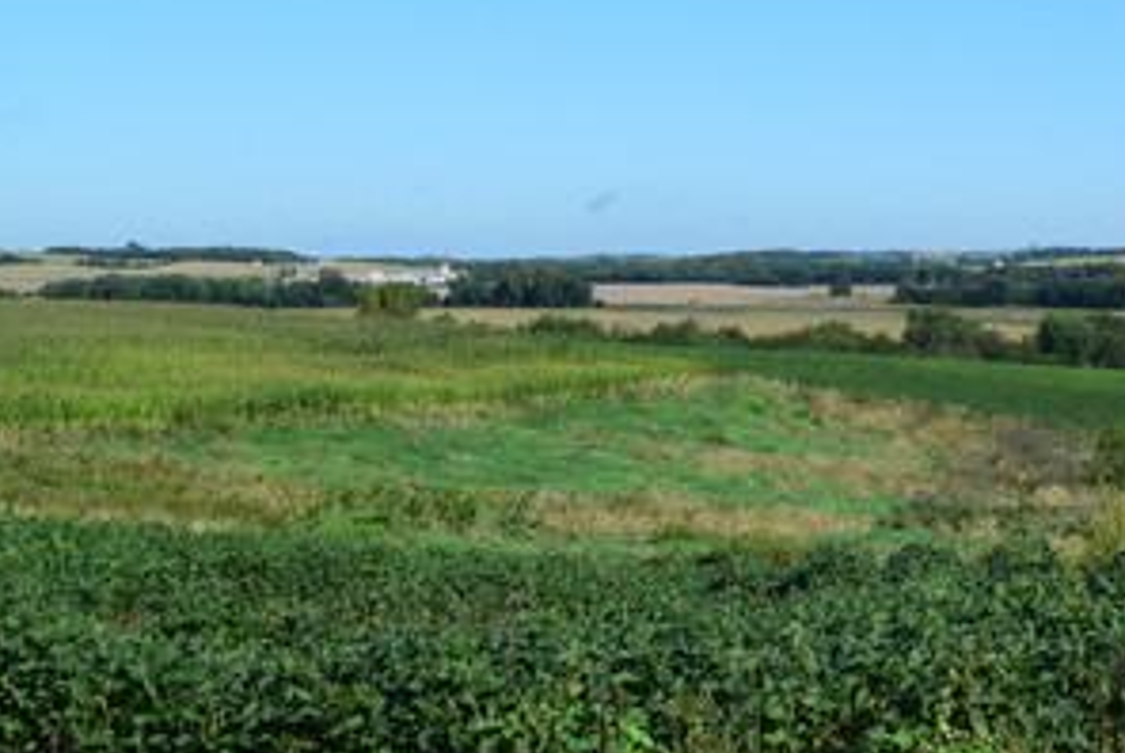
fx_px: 2690
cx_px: 1072
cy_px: 139
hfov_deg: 22.9
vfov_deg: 15.8
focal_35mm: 86
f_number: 11
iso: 360
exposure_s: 1/500
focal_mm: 29
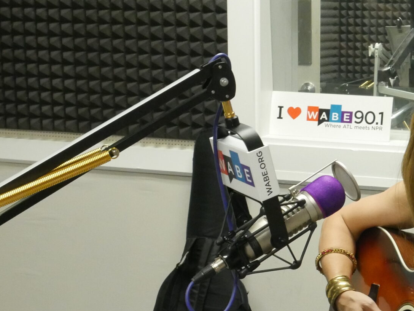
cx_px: 413
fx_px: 957
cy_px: 209
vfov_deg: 18.4
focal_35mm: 80
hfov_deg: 23.4
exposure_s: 1/20
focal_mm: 17
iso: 3200
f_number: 9
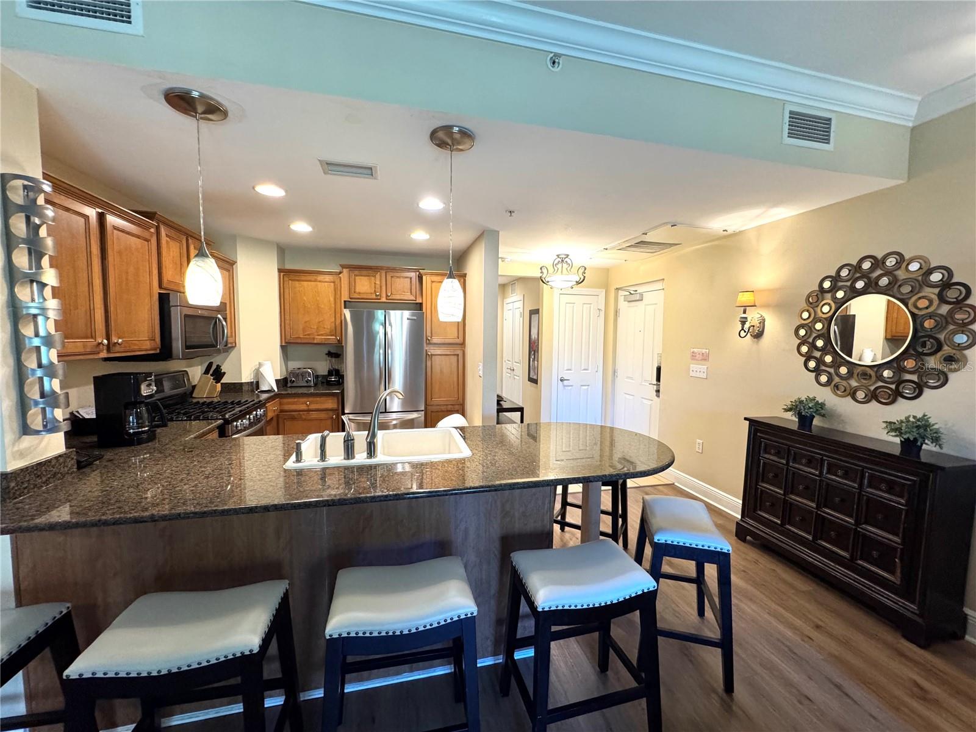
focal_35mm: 14
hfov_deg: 102.1
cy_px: 366
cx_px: 488
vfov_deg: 85.7
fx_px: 395
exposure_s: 1/60
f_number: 2.2
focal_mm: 2.22
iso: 400
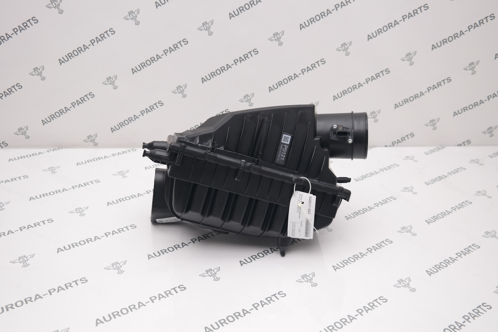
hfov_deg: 53.1
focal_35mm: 36
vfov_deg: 36.9
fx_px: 498
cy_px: 166
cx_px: 249
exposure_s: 1/100
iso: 100
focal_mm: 24
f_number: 4
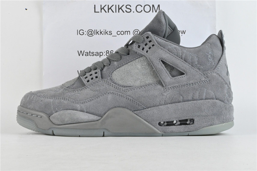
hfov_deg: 36.9
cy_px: 86
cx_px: 128
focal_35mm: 54
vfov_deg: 25.1
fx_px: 385
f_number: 36
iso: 1600
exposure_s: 1/13
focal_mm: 36
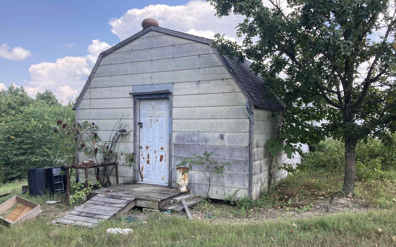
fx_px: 324
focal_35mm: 30
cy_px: 137
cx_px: 197
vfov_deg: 41.8
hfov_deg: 62.9
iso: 20
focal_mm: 3.99
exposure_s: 1/392
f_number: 1.8
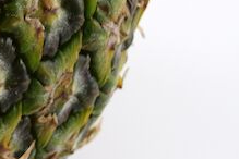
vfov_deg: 7.7
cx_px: -240
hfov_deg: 10.6
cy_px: -10
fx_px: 1182
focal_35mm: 178
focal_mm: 26
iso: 400
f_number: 5.6
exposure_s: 1/125
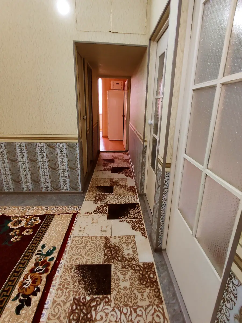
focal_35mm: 16
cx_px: 121
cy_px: 162
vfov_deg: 94.5
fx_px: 149
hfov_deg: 78.2
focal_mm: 1.65
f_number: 2.2
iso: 320
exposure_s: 1/25
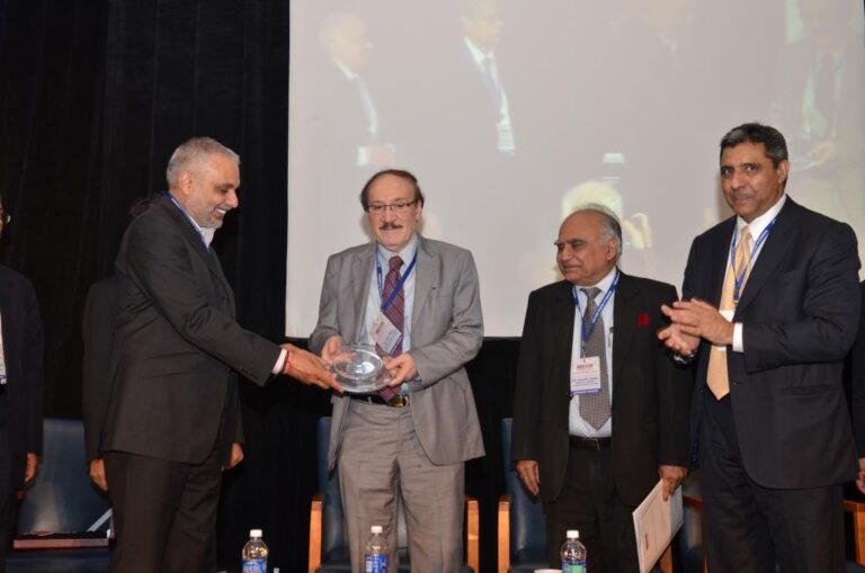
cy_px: 286
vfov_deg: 31.8
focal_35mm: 42
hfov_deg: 46.5
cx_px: 432
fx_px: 1007
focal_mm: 28
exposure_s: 1/60
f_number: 5
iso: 800
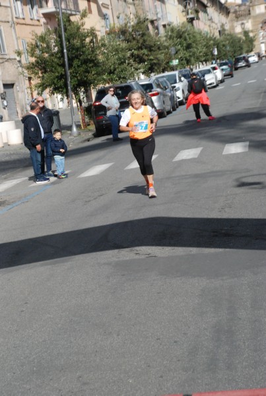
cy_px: 198
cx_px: 133
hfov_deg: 13.9
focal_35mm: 99
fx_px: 1092
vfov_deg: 20.6
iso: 1000
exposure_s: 1/2000
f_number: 8
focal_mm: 66
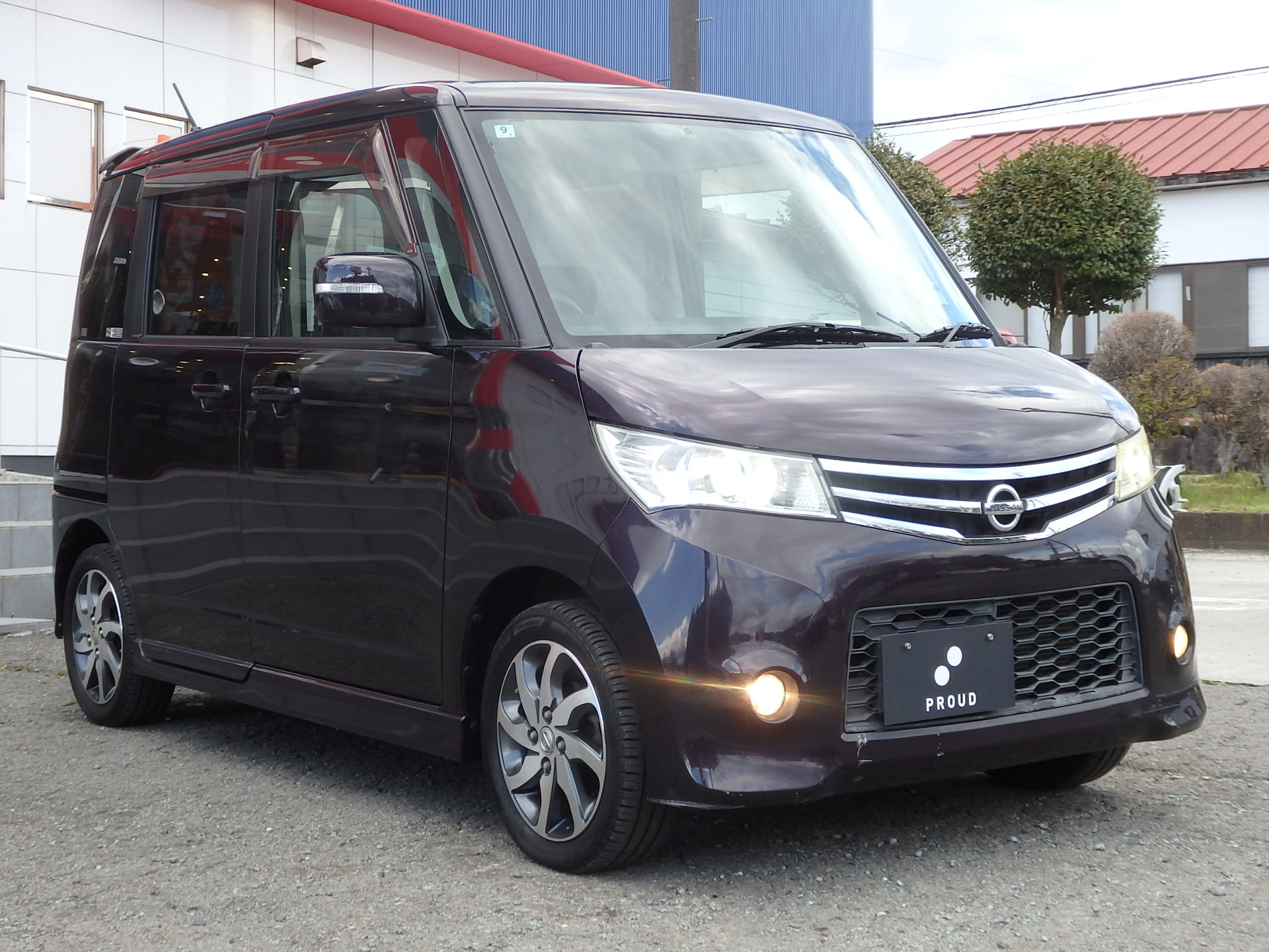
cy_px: 476
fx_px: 1980
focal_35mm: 54
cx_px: 634
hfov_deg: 35.5
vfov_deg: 27.0
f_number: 4.1
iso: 125
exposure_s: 1/160
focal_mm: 9.8
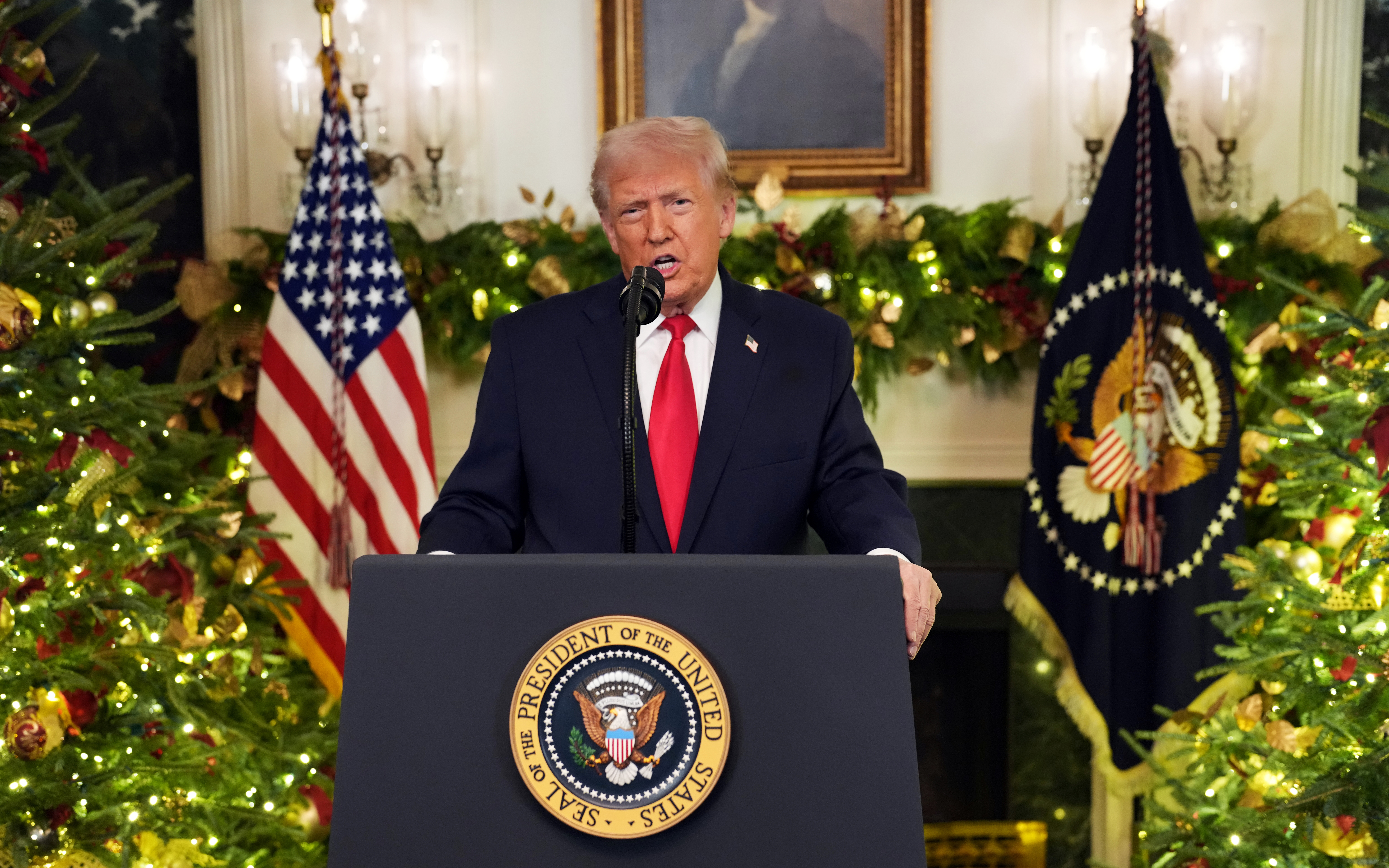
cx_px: 694
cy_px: 418
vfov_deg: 25.3
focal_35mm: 51
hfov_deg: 39.6
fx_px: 1931
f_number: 2.5
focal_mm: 50
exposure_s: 1/250
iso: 4000
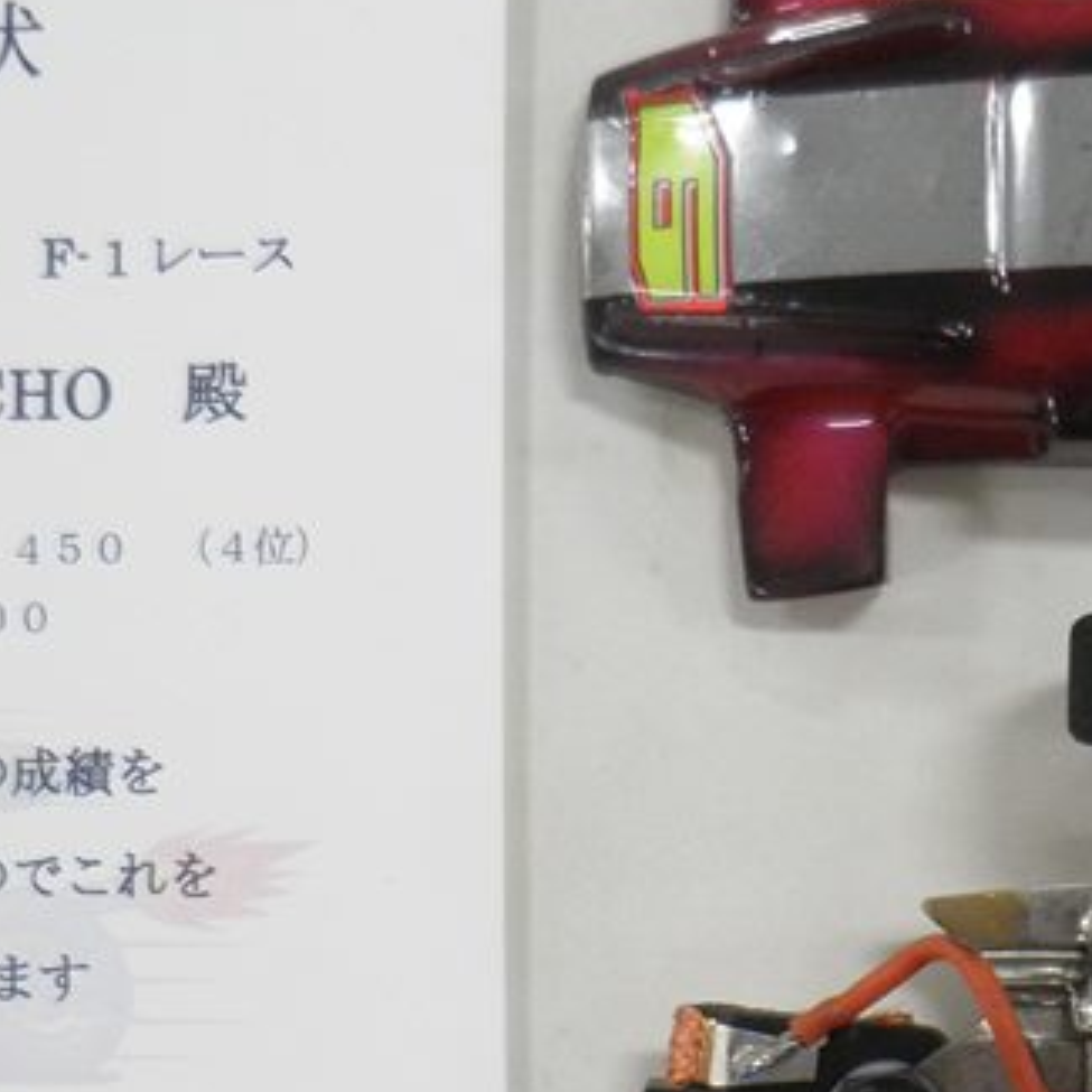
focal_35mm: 78
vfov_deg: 22.1
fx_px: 2784
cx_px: 1048
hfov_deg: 21.5
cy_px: 759
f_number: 3.2
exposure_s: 1/20
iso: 200
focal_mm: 5
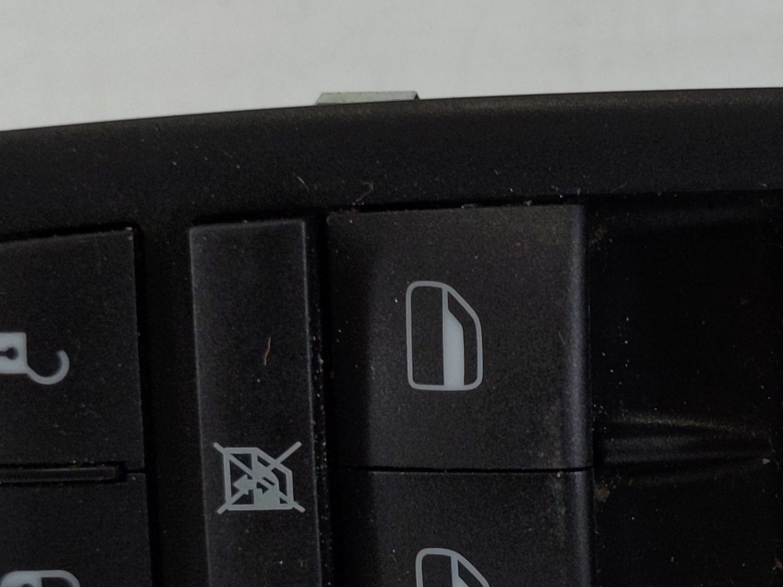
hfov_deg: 22.0
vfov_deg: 17.4
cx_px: 864
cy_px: 476
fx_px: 1900
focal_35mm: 84
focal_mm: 4.38
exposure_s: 1/125
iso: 57
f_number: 1.73
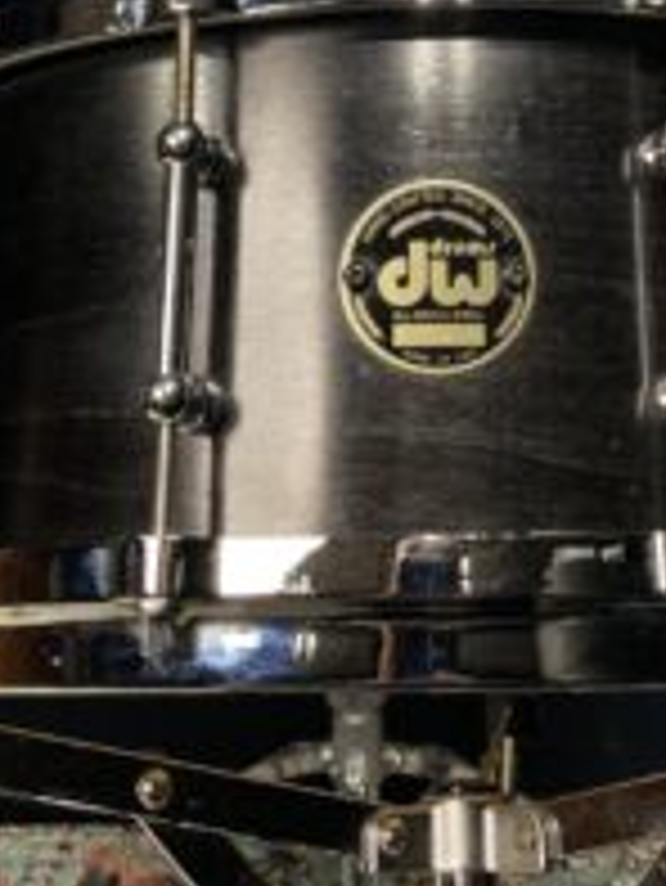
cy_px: 27
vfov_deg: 28.6
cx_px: 418
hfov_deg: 22.9
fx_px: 1640
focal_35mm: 64
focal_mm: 3.99
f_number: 1.8
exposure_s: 1/60
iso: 100
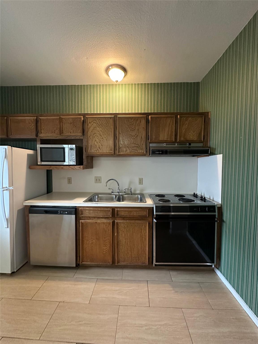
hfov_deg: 85.7
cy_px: 172
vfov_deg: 102.1
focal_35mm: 14
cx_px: 129
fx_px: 139
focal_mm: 2.22
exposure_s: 1/60
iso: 1000
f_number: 2.2
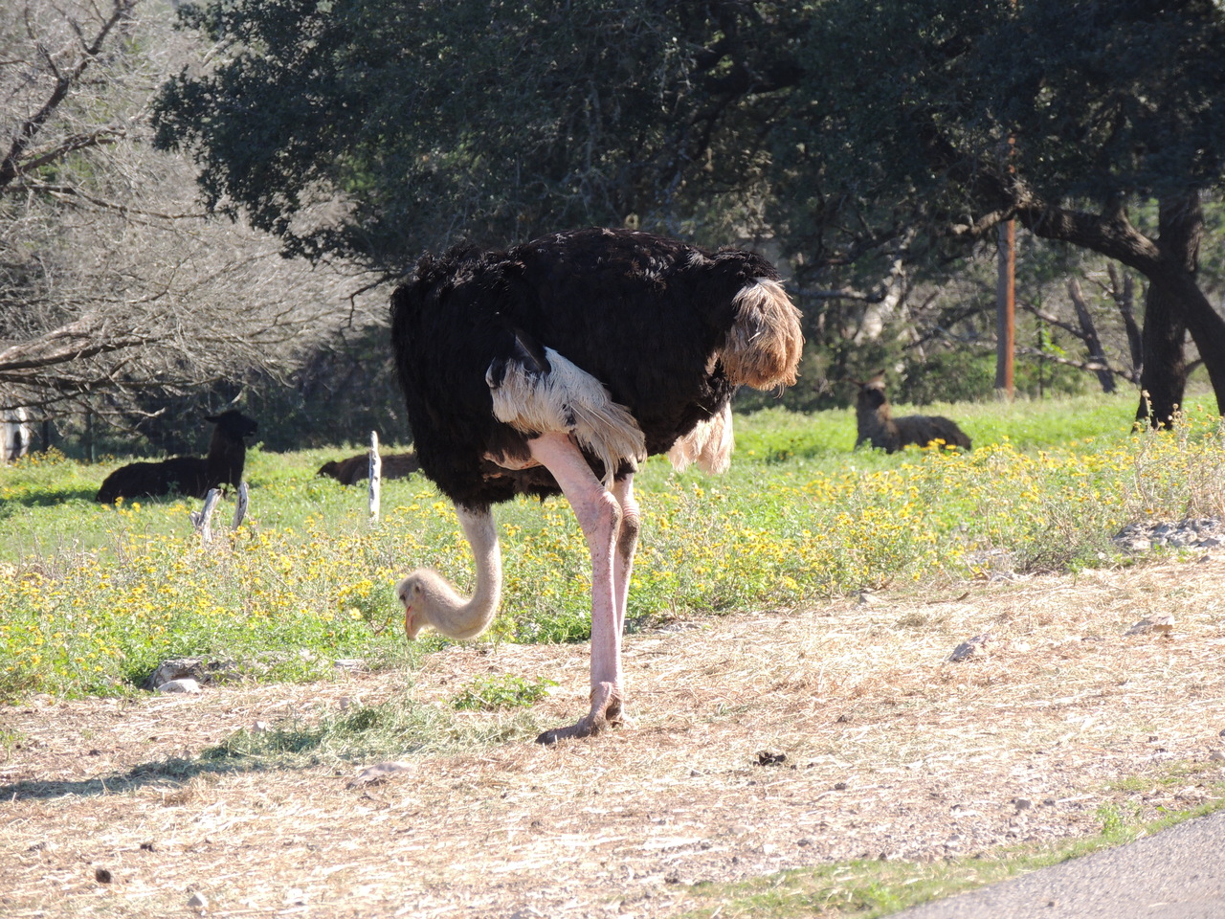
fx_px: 15394
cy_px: 460
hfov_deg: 4.6
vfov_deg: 3.4
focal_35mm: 435
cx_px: 612
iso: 140
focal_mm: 77.5
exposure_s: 1/250
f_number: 4.9
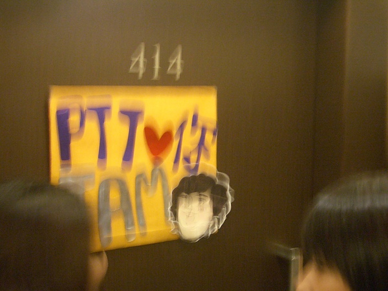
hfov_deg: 31.2
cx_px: 194
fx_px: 695
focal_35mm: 62
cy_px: 146
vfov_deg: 23.7
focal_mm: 10.2
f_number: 3.5
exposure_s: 1/8
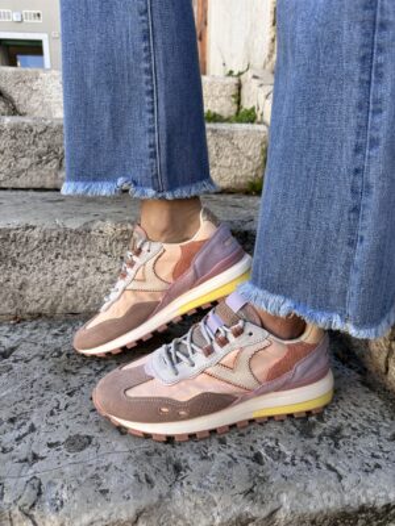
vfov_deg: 71.6
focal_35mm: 24
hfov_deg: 56.8
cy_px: 263
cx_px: 198
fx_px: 365
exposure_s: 1/597
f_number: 1.78
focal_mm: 6.86
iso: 80
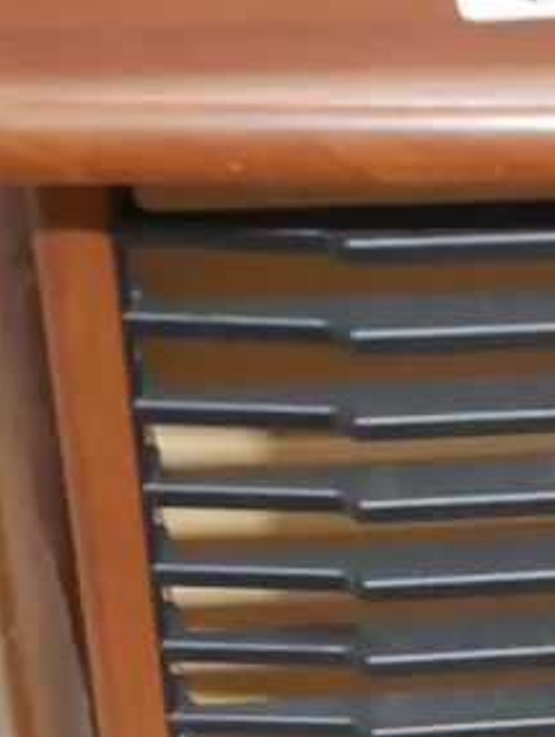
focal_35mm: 144
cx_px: 953
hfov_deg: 9.9
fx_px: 3069
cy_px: 810
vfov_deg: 13.4
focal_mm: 20
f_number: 4.5
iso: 2500
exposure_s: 1/60
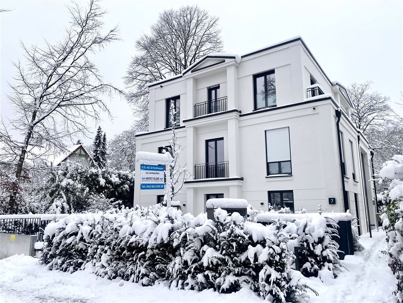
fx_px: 303
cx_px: 202
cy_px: 152
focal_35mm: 26
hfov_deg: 67.3
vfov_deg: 53.1
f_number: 1.8
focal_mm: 4.25
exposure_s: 1/858
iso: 32
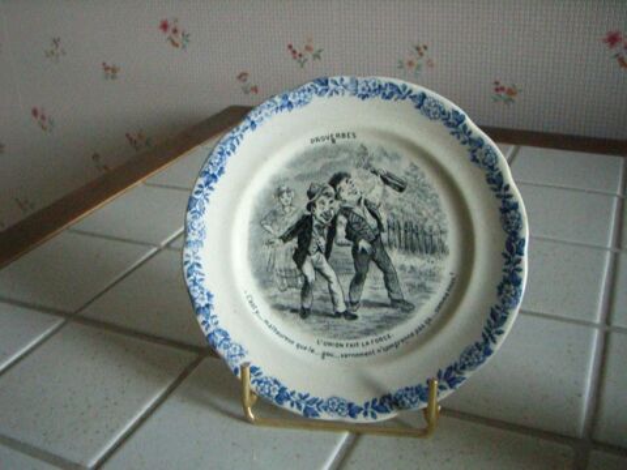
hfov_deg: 49.0
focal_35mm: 38
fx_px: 688
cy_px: 235
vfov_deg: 37.7
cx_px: 314
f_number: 2.7
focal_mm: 6.2
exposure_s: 1/40
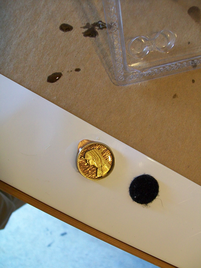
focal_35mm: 36
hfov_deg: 39.7
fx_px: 279
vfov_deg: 51.4
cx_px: 100
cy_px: 134
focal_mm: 6
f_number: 2.7
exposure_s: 1/50
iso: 160
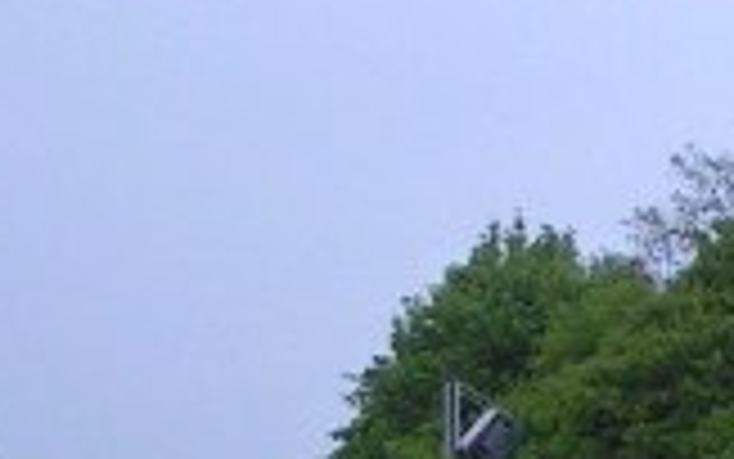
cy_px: 634
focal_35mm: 198
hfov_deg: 10.3
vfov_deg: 6.6
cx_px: 1054
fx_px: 3962
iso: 125
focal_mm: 5.8
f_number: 2.8
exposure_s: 1/40
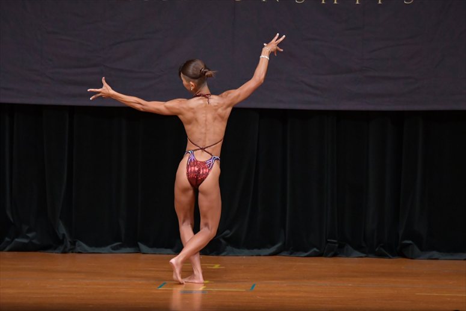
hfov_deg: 7.6
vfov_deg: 5.1
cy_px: 156
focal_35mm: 270
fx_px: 3493
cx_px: 233
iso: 4000
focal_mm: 180
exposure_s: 1/400
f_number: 5.6
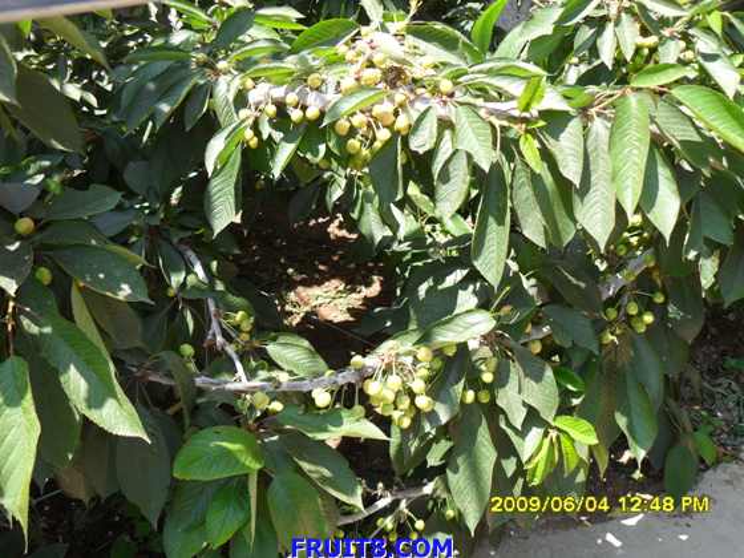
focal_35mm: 35
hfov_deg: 52.6
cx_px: 372
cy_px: 279
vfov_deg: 40.7
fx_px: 752
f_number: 2.8
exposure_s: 1/350
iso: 100
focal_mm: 6.2
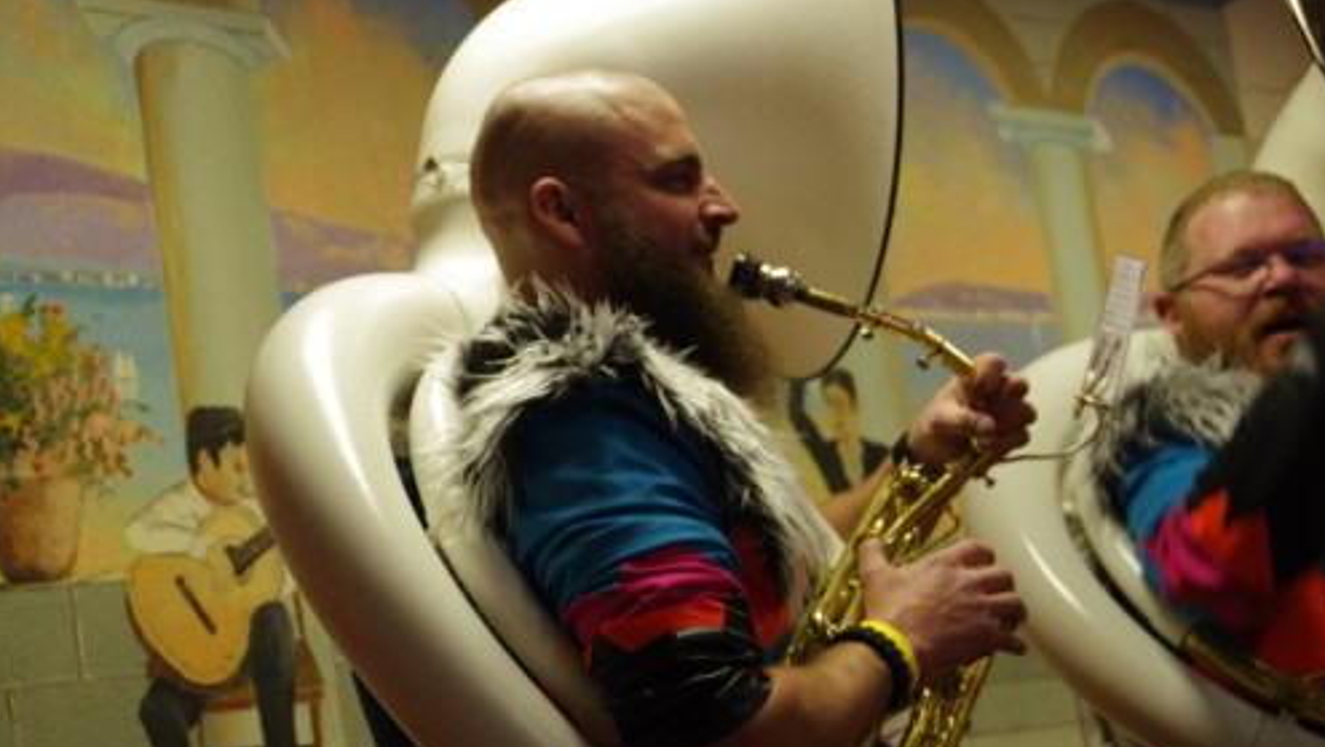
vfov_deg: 15.9
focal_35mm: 76
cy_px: 349
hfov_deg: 27.9
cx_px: 661
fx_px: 2671
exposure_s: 1/80
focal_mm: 48
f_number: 4.5
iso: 3200
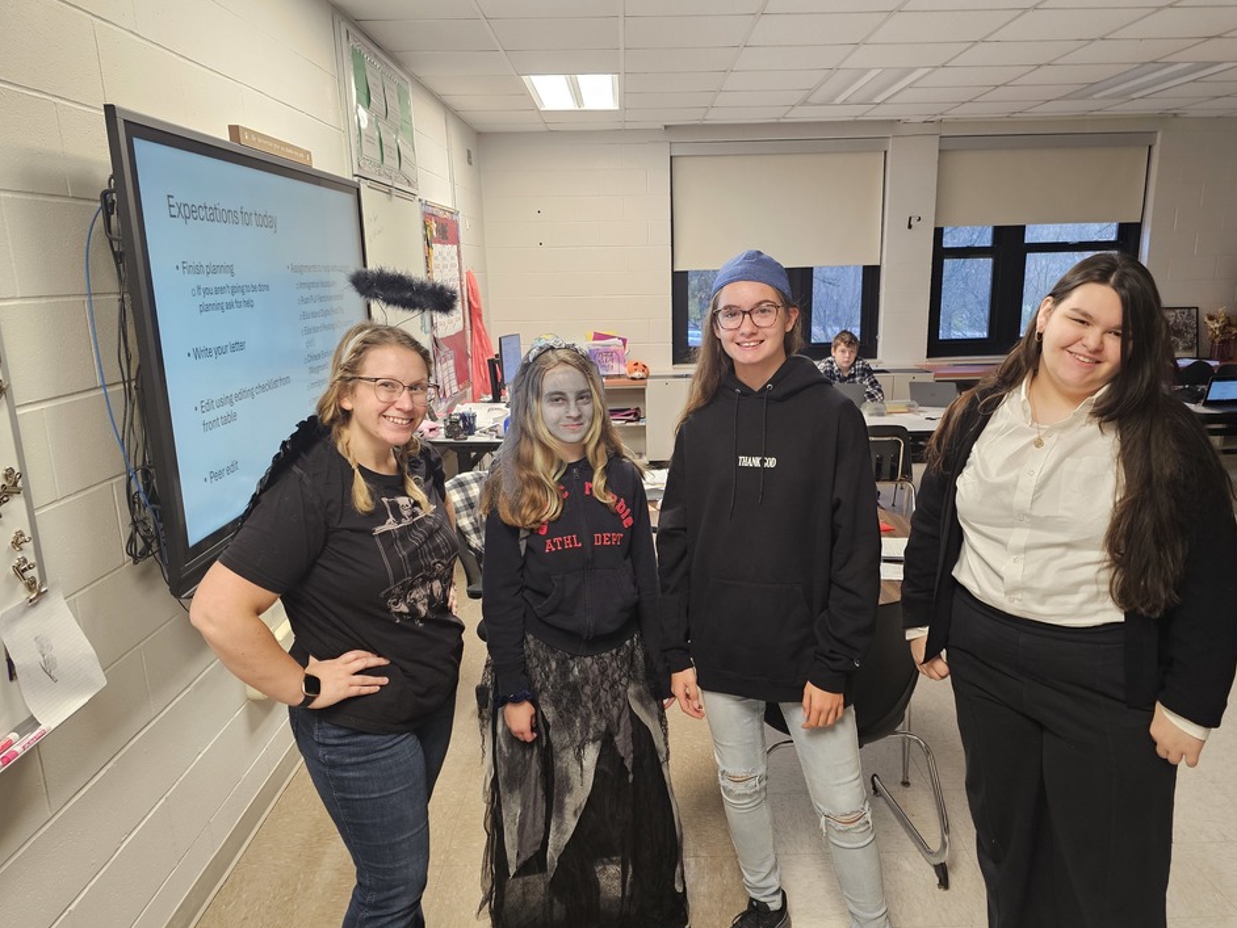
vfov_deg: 54.9
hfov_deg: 69.3
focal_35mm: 25
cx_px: 655
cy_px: 482
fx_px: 894
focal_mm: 6.3
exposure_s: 1/36.1
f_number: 1.7
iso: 250
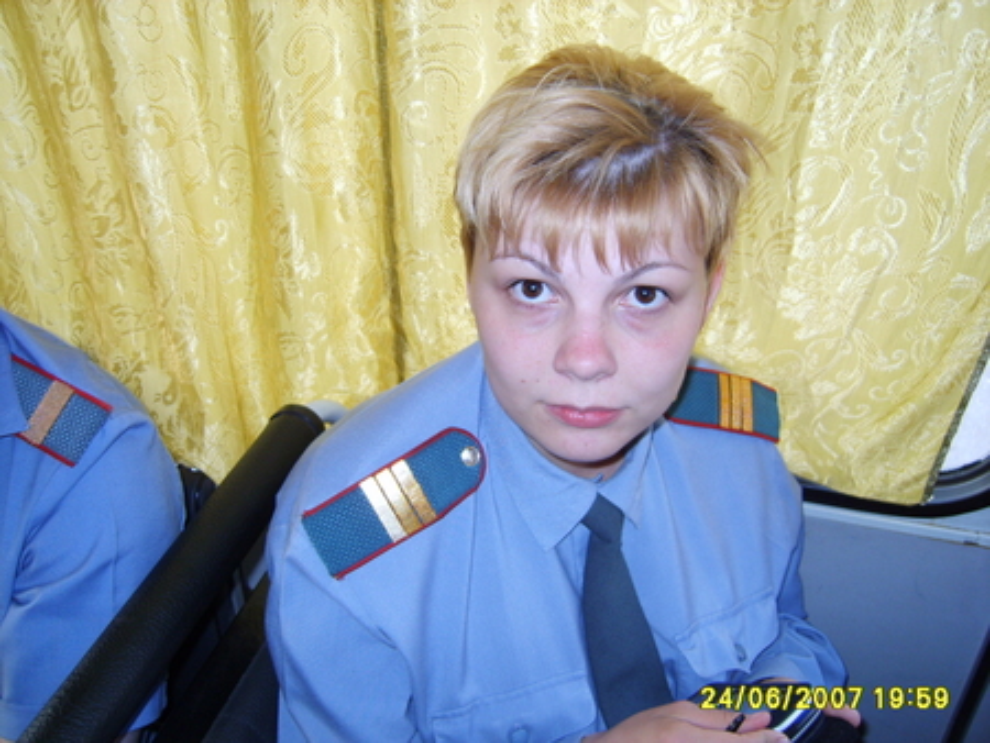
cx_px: 495
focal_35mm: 35
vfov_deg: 40.7
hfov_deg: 52.6
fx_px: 1002
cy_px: 372
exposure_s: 1/30
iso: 100
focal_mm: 7.4
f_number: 2.8
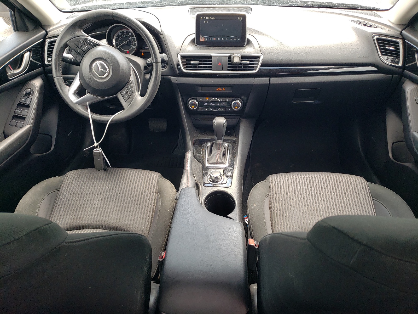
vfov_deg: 53.1
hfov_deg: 67.3
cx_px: 209
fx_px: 314
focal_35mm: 26
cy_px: 157
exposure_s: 1/179
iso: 50
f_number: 1.5
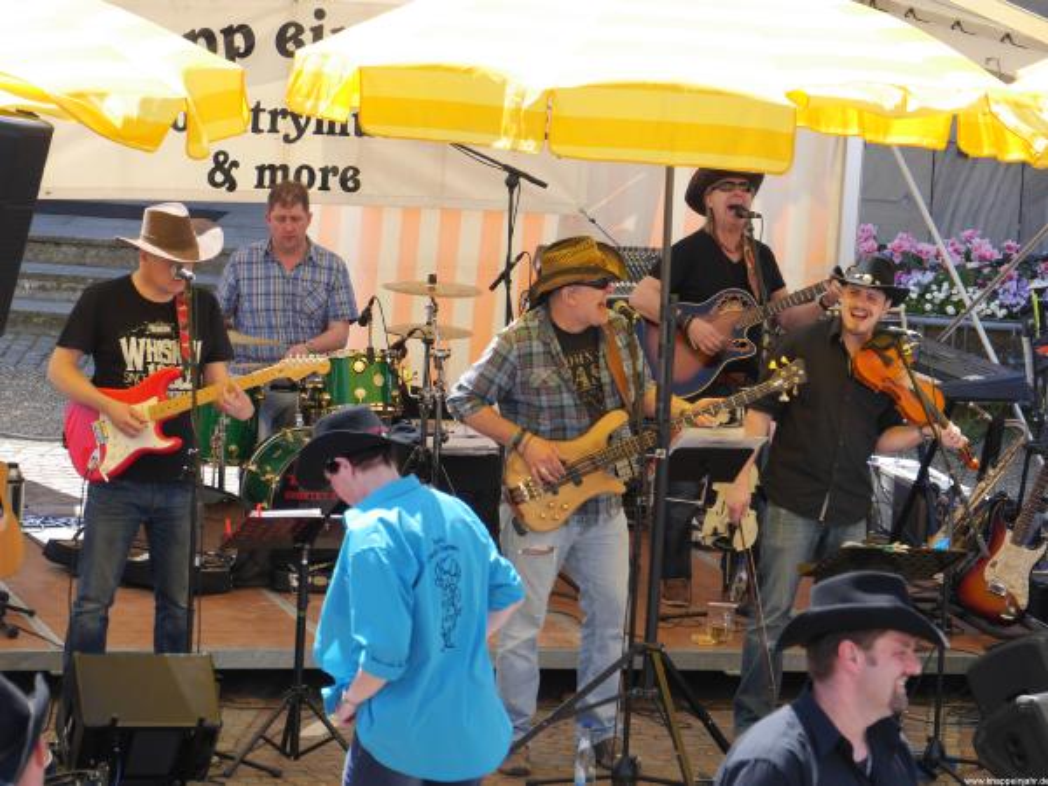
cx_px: 524
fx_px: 4723
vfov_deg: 9.5
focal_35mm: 156
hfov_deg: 12.7
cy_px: 393
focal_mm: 78
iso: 200
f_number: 7.1
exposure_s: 1/160
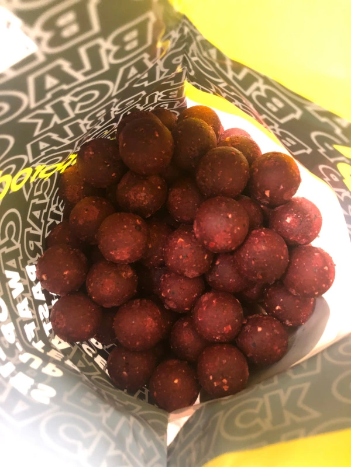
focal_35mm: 28
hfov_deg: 49.7
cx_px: 176
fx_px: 379
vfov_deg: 63.4
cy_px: 234
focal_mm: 3.99
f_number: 1.8
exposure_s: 1/5
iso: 100
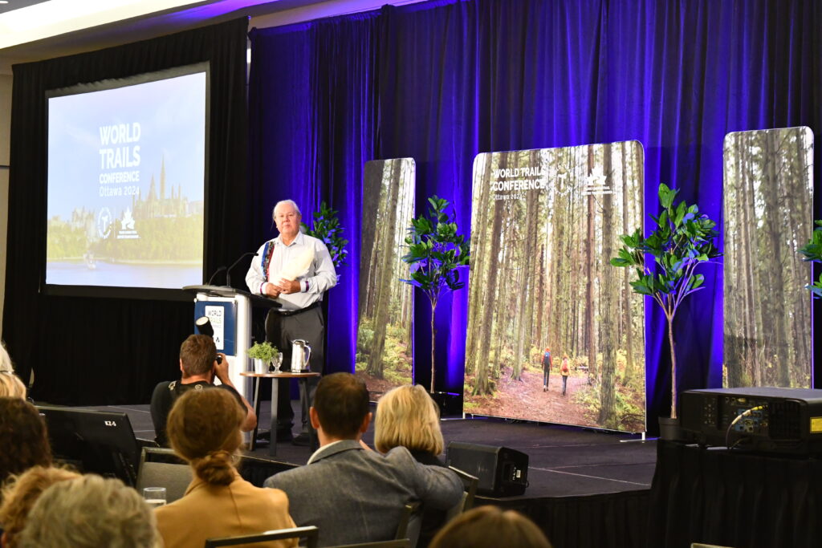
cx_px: 411
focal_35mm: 82
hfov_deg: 24.8
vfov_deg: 16.7
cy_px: 274
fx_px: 1872
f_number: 5.6
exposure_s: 1/60
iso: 4000
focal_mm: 55
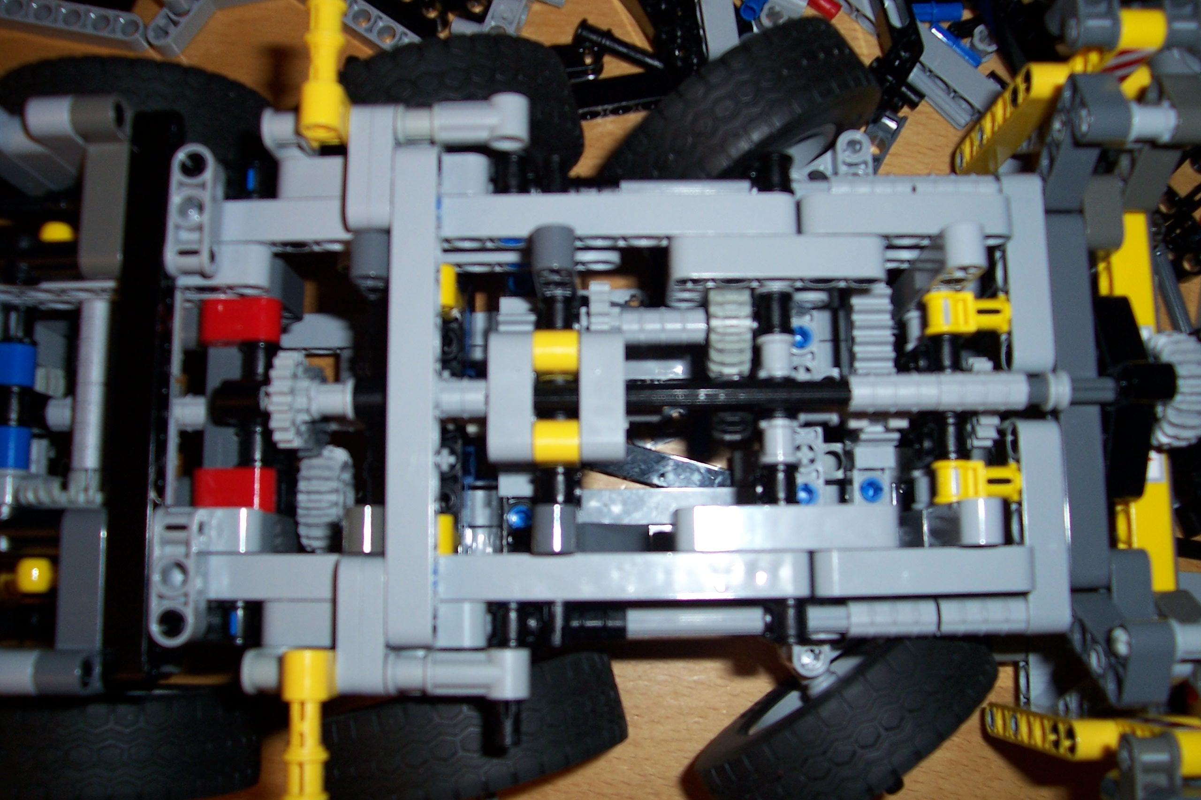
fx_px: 1134
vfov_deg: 38.9
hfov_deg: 55.8
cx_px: 600
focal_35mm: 34
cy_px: 400
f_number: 2.7
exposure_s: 1/60
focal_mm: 5.6
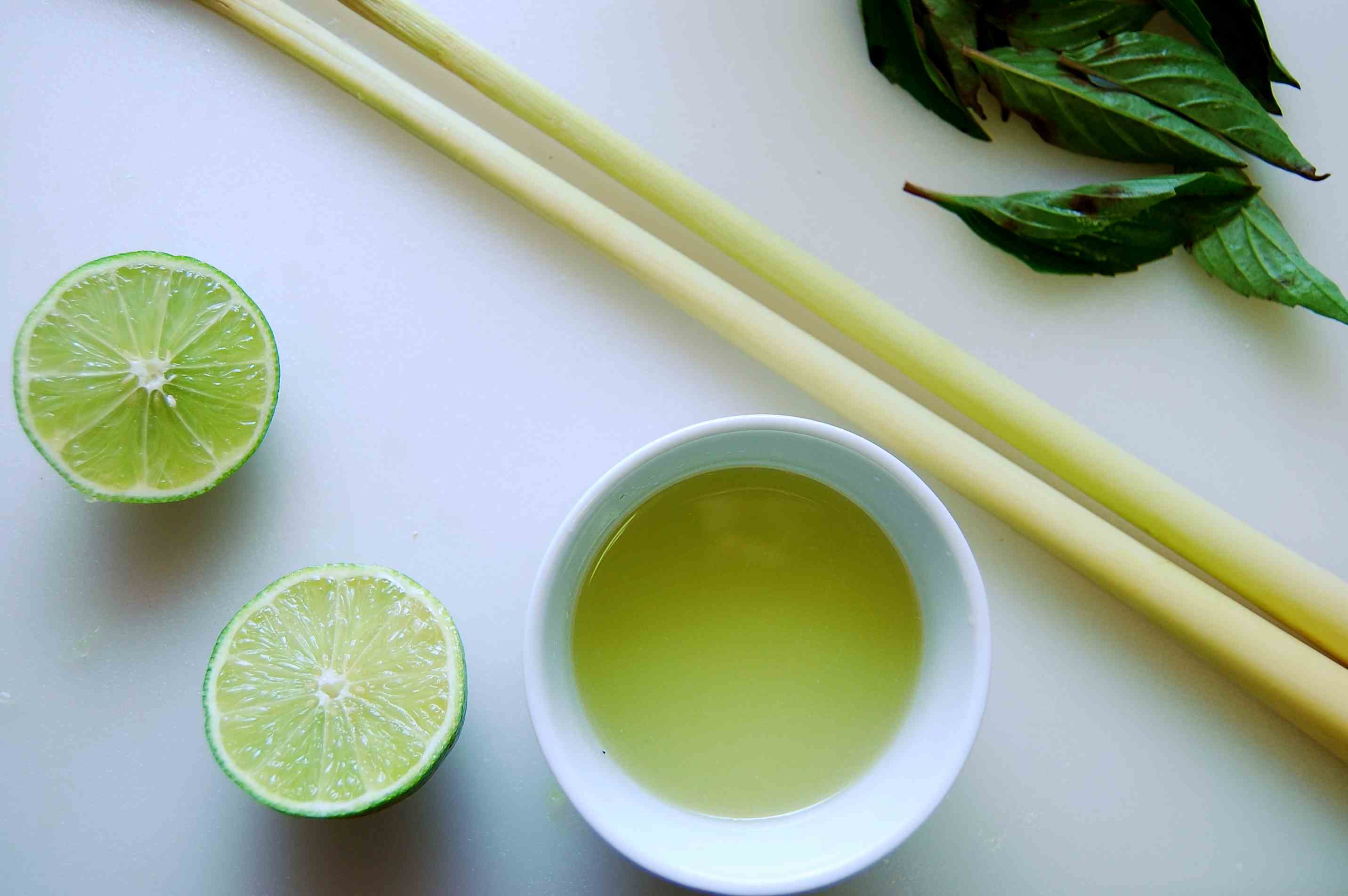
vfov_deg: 39.9
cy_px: 448
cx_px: 674
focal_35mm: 33
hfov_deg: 57.3
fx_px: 1235
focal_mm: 22
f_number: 3.8
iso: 200
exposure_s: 1/60
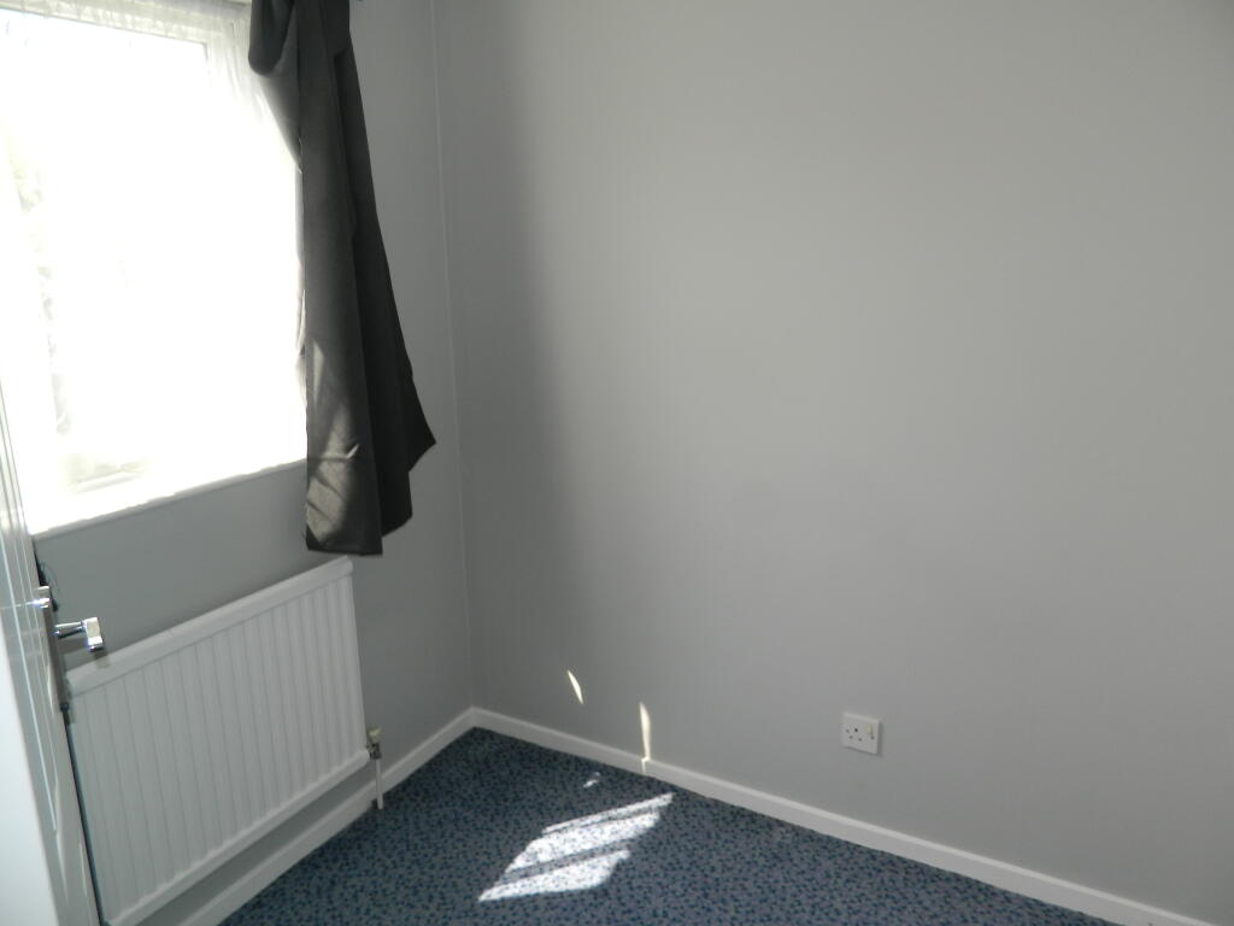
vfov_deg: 54.9
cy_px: 463
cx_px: 617
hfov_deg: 69.4
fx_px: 891
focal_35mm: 25
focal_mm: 4.5
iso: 80
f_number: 3.1
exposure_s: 1/80
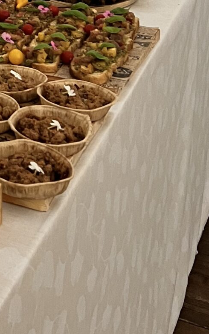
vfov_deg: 20.5
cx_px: -143
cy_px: -130
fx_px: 820
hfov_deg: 13.3
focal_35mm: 90
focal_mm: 5.7
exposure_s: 1/50
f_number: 1.5
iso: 320
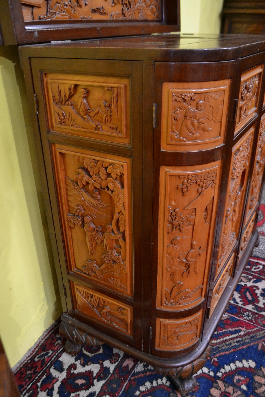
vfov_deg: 61.9
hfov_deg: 43.6
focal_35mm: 30
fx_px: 331
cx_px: 132
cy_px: 198
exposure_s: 1/60
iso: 3200
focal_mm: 20
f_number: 3.8
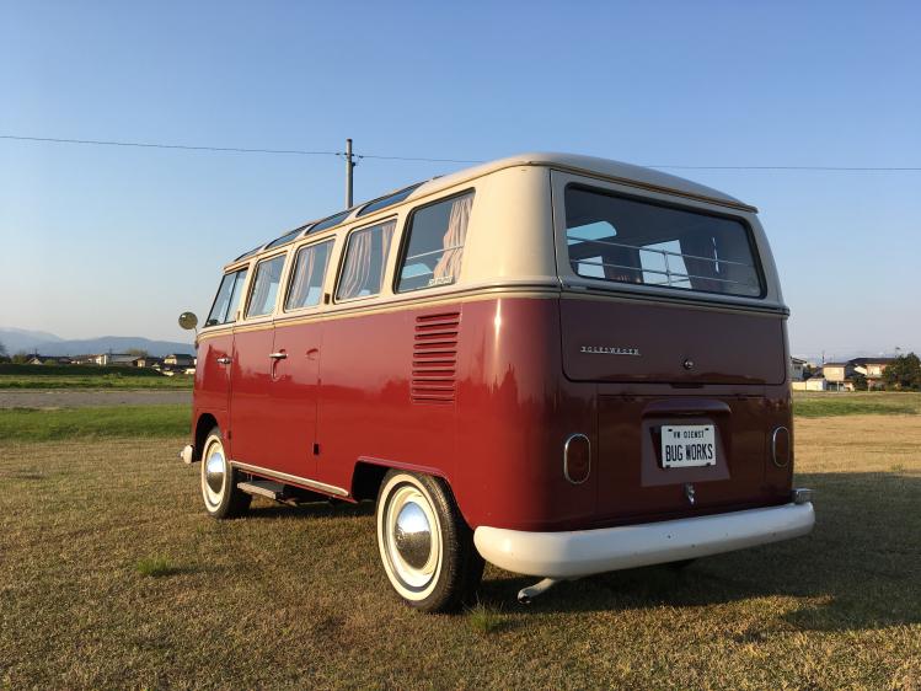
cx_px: 460
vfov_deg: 48.2
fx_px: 772
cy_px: 346
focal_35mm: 29
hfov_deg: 61.7
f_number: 2.2
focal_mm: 4.15
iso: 25
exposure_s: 1/641
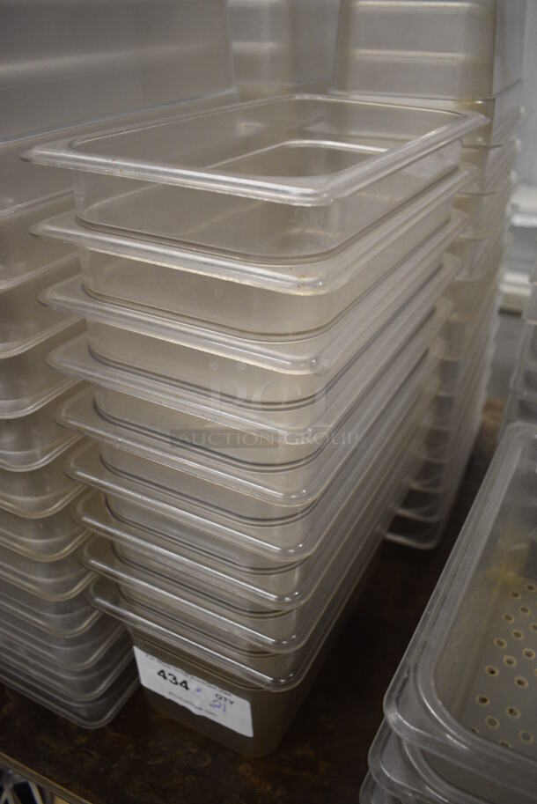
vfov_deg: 61.9
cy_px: 402
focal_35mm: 30
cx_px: 268
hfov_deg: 43.7
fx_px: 670
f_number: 3.5
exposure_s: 1/125
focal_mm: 20
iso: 1250
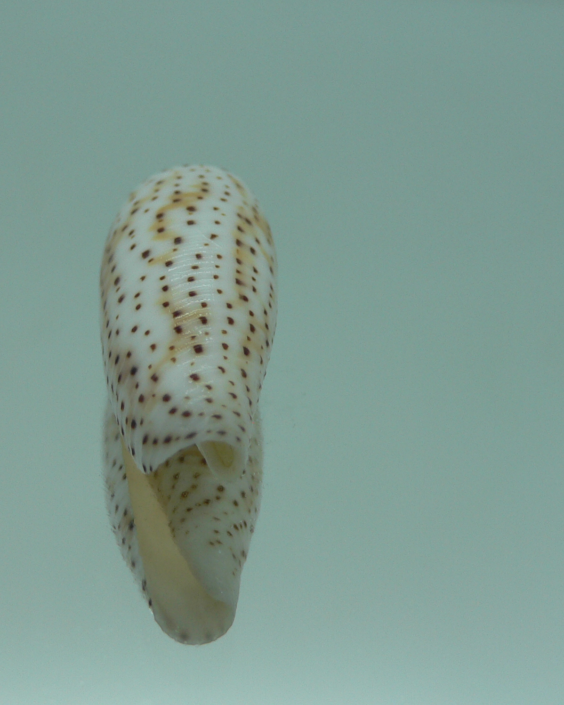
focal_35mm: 46
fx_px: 960
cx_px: 200
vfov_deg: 40.3
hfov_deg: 32.5
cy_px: 353
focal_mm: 4.6
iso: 80
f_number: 2.8
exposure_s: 1/80
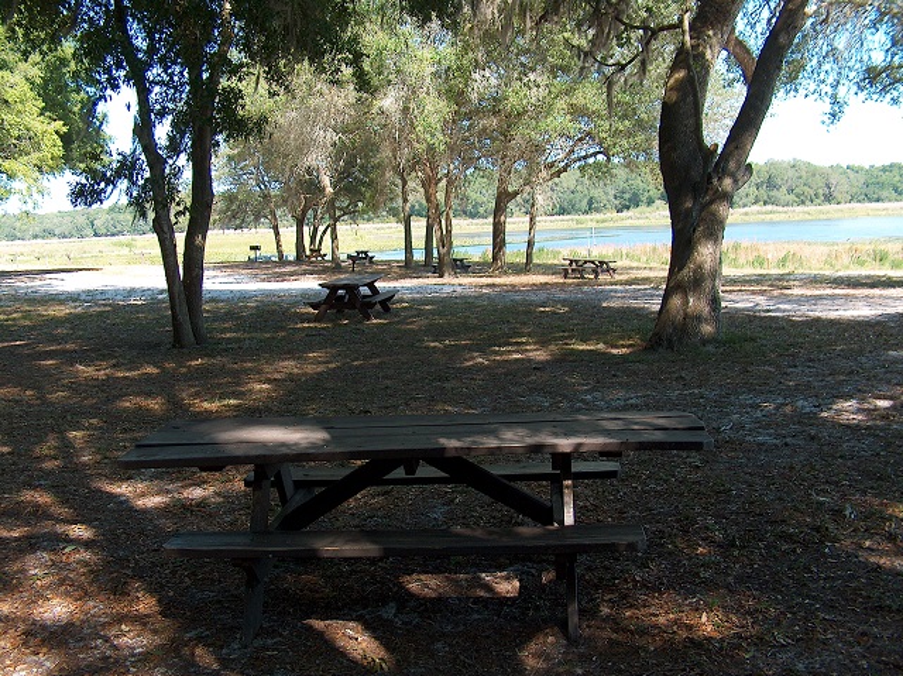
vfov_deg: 38.6
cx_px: 452
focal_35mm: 37
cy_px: 338
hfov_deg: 50.2
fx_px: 964
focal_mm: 7.6
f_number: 3.4
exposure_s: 1/238
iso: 100
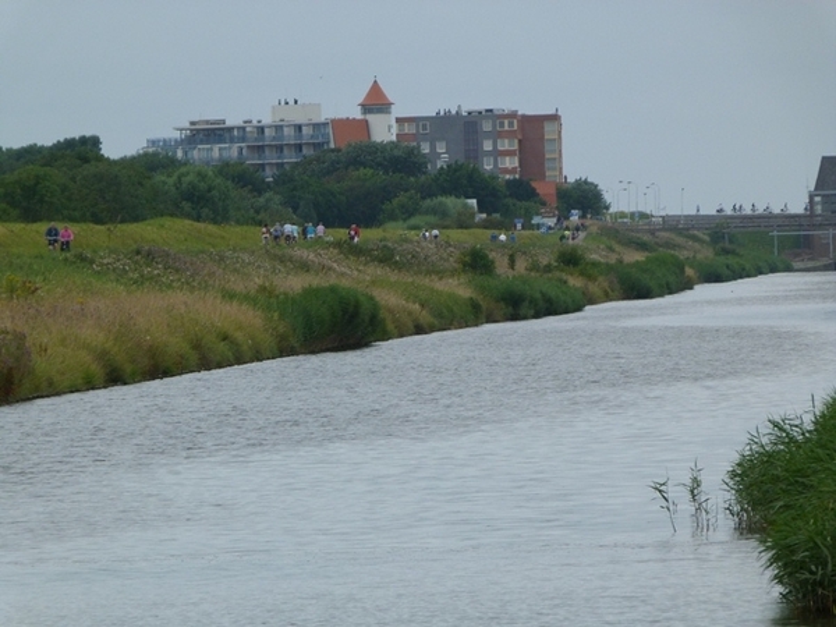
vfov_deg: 3.6
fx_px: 10095
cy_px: 314
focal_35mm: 418
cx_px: 418
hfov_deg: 4.7
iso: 160
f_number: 5.6
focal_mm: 75.2
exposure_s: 1/400
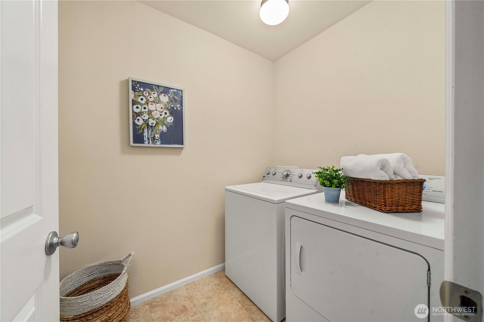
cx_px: 242
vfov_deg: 85.4
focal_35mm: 13
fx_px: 175
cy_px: 161
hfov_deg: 108.3
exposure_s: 1/60
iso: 640
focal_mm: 13
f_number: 8
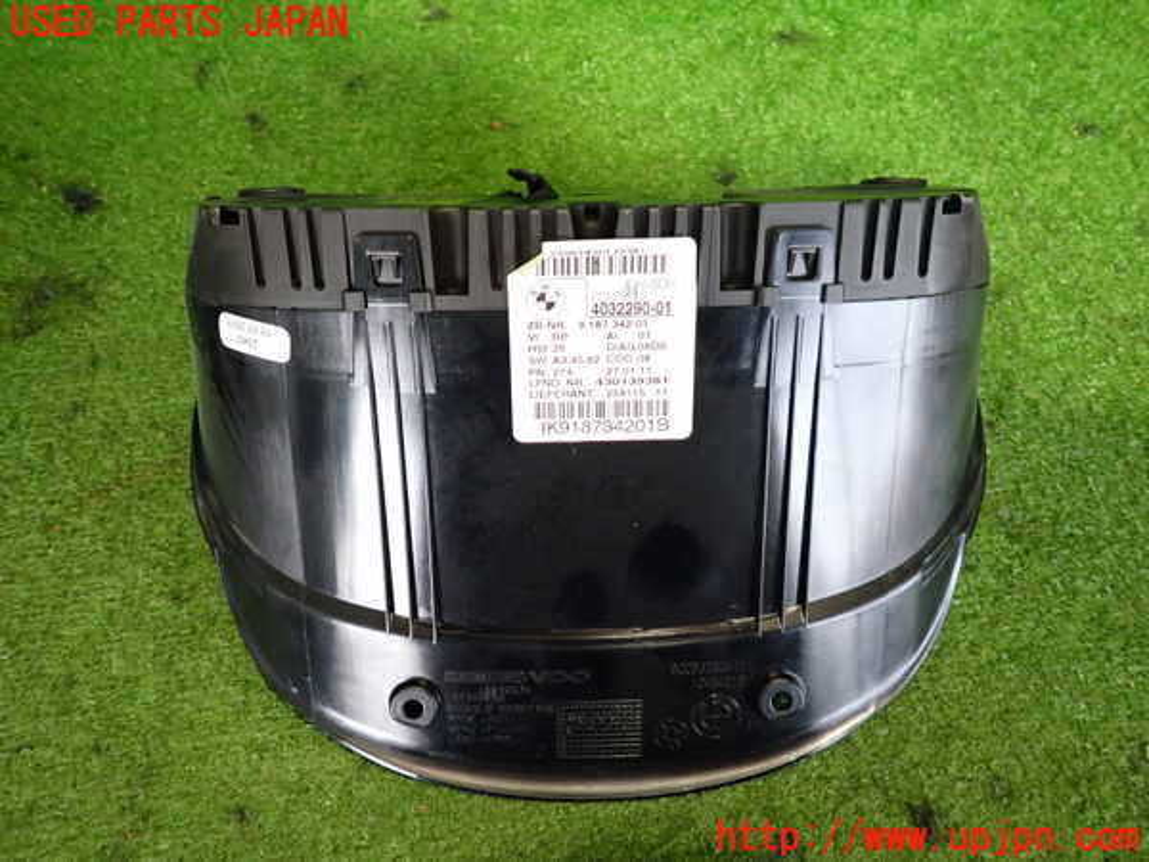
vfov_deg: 54.9
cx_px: 574
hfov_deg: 69.4
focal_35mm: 25
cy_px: 431
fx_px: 830
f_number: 2
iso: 500
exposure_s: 1/30
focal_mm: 4.5
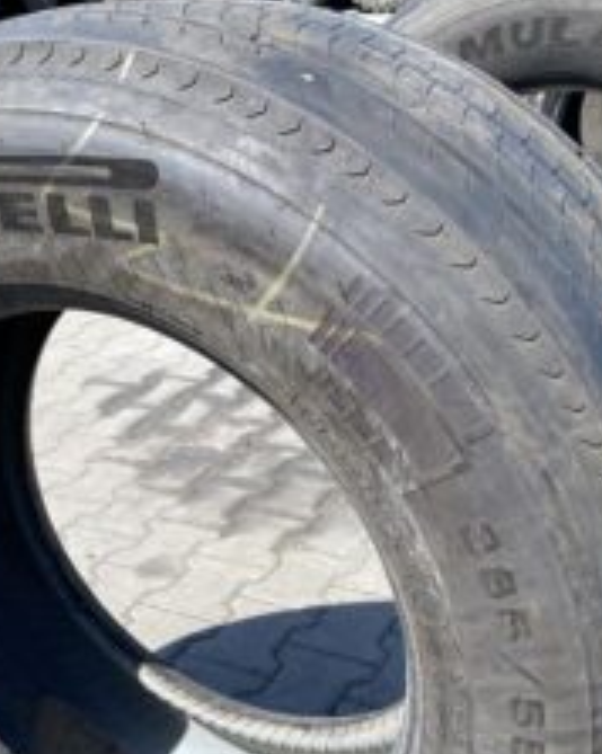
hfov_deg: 30.5
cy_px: 522
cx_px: 189
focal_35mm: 49
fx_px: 1093
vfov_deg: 37.5
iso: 32
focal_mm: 4.25
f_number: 1.8
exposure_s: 1/1258
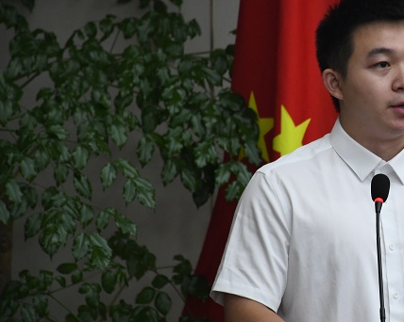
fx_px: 4601
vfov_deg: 4.0
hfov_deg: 5.0
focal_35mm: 385
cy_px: 129
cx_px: 387
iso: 2000
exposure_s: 1/250
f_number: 5.6
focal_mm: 140
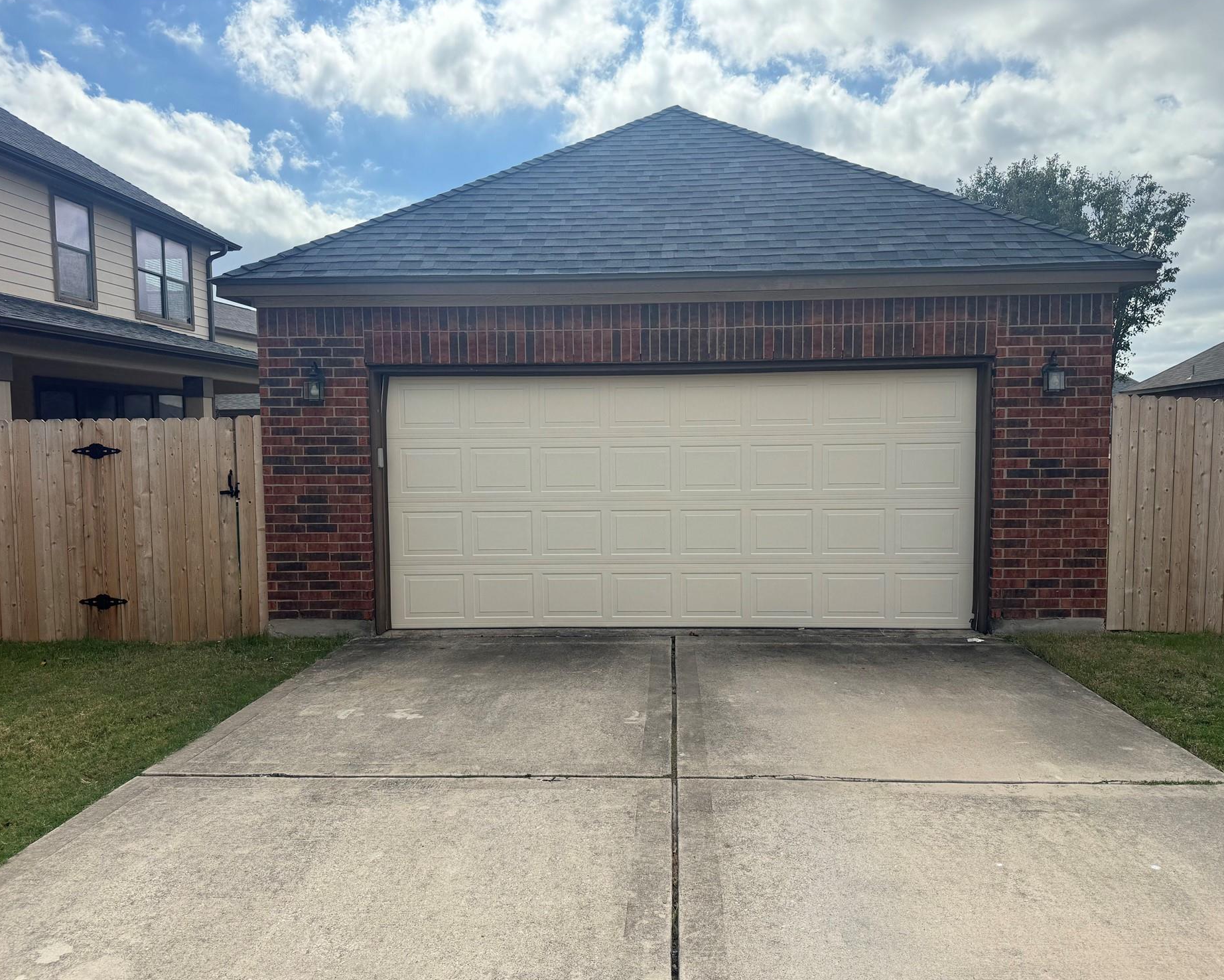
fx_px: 942
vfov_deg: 54.9
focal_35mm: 26
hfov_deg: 66.0
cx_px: 624
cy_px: 503
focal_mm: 6.76
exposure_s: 1/4310
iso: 80
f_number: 1.78
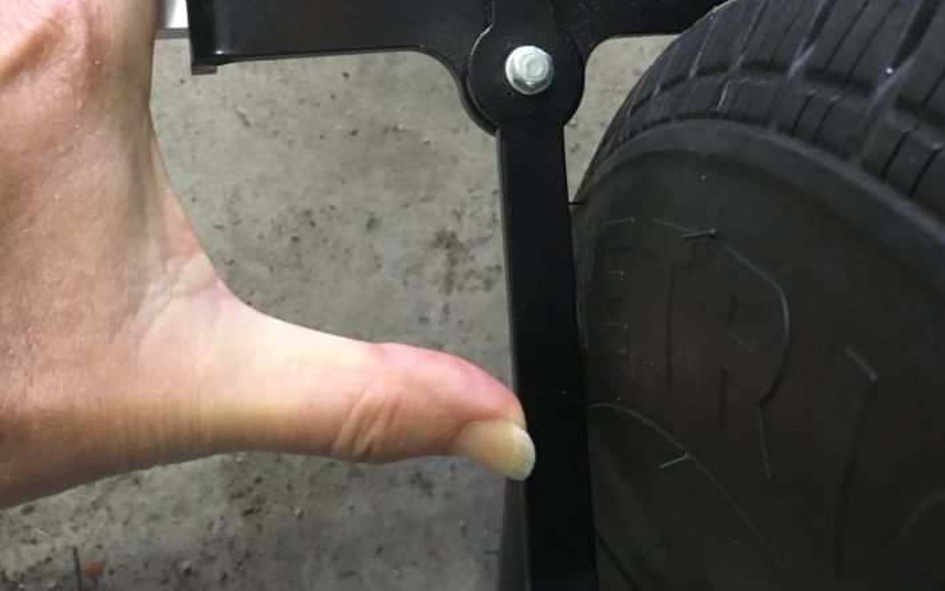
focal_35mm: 50
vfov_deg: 25.1
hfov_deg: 39.9
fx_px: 1288
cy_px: 63
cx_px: 617
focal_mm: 4.15
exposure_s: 1/24
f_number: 2.2
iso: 200
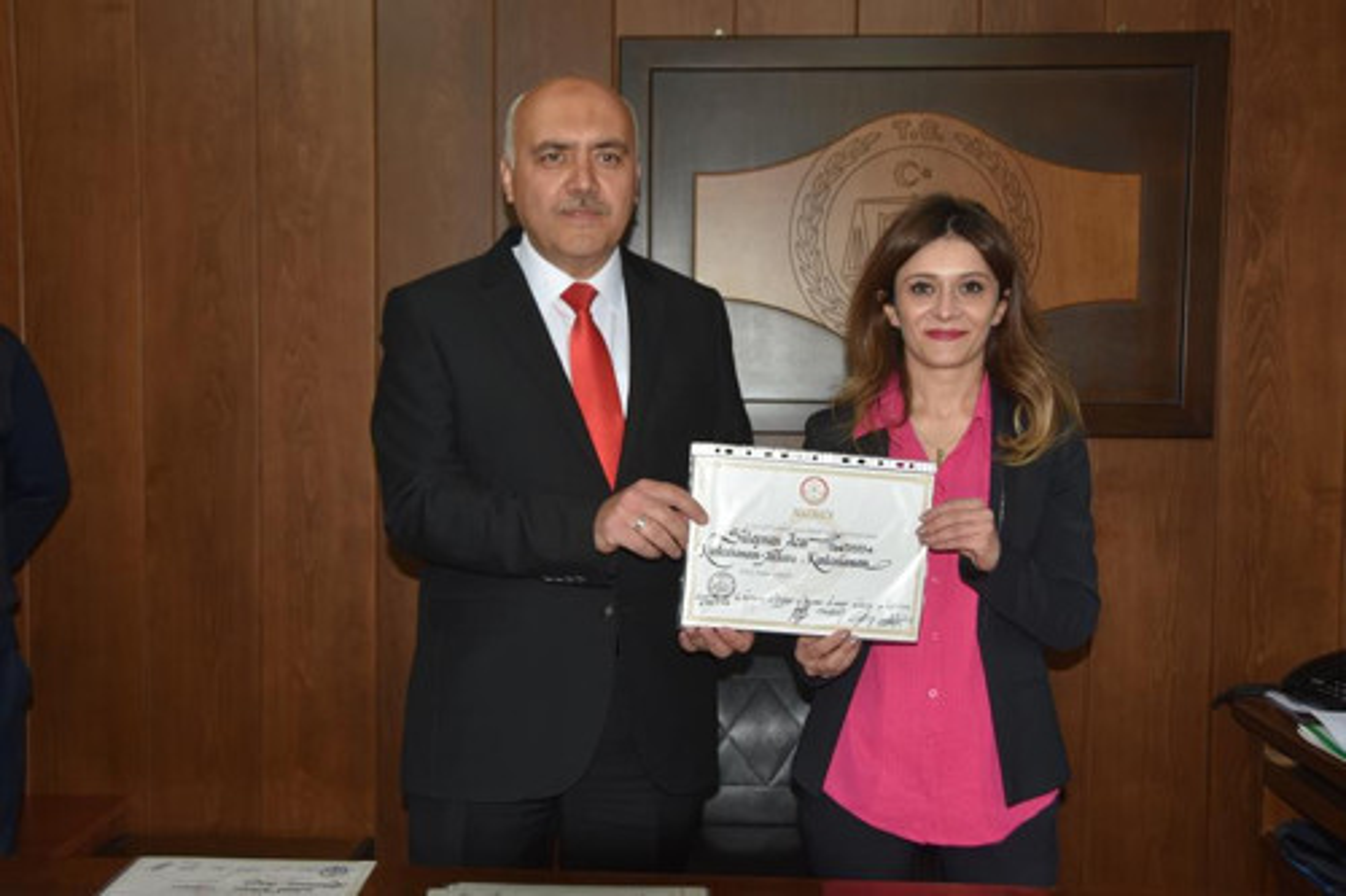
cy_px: 448
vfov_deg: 33.0
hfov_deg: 47.9
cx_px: 673
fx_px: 1514
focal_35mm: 40
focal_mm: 27
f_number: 4
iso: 200
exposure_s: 1/60
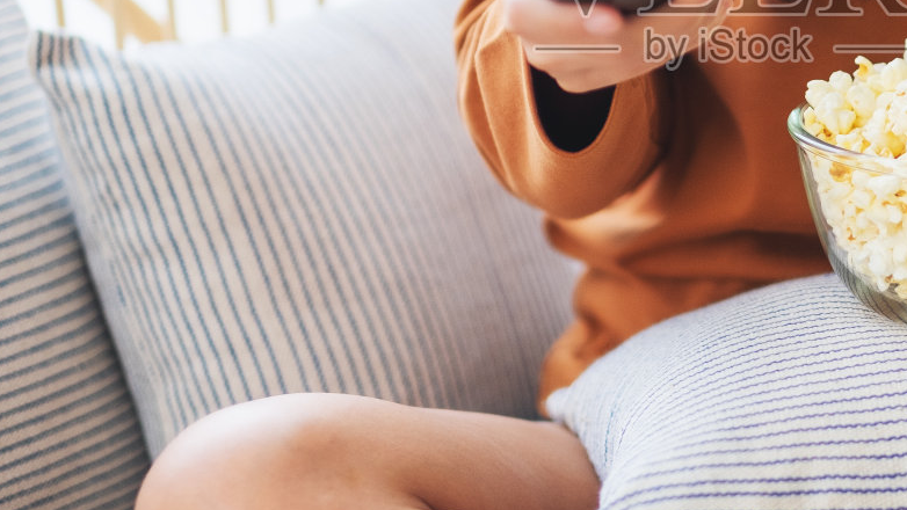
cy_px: -8
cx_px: 726
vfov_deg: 6.7
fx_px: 4329
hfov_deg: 11.9
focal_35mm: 180
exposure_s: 1/850
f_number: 1.2
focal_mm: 56
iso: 200
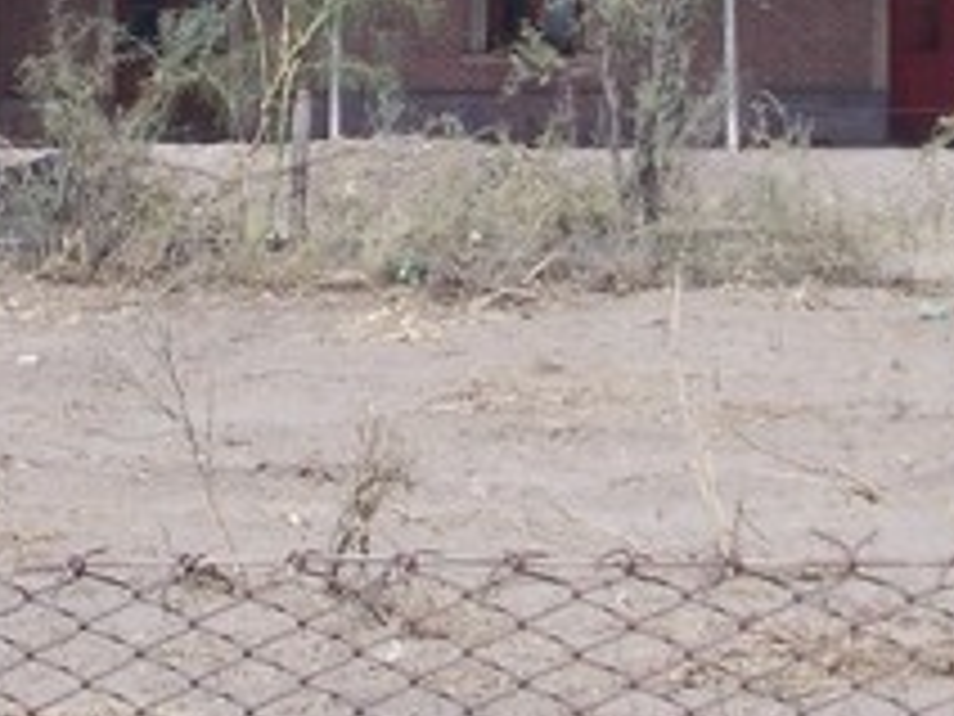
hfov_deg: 10.7
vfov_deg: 8.0
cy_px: -54
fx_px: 5071
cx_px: 729
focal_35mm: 184
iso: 80
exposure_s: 1/200
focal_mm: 7.2
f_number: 7.2
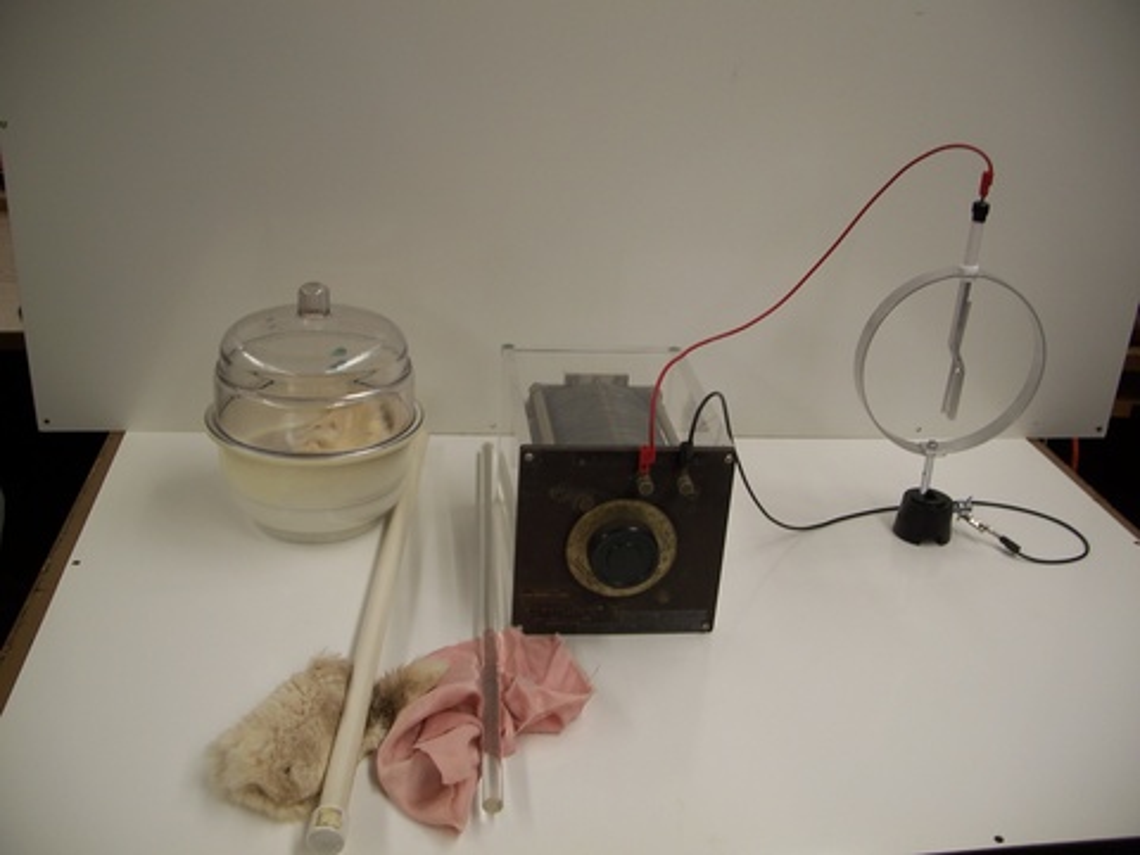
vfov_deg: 38.7
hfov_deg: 50.1
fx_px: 1219
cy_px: 428
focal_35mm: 37
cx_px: 570
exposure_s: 1/30
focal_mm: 7.8
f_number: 2.8
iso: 64
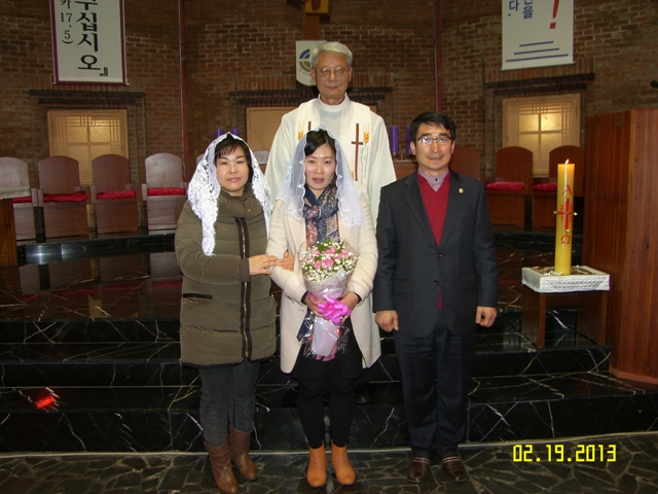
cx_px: 329
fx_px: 532
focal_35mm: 28
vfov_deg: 49.7
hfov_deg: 63.4
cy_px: 247
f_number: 2.2
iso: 50
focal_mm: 7.4
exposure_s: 1/30
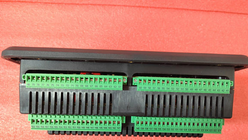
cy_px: 96
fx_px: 171
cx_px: 125
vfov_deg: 43.6
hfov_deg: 71.9
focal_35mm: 26
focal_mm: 5.52
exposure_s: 1/50
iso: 3550
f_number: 1.9
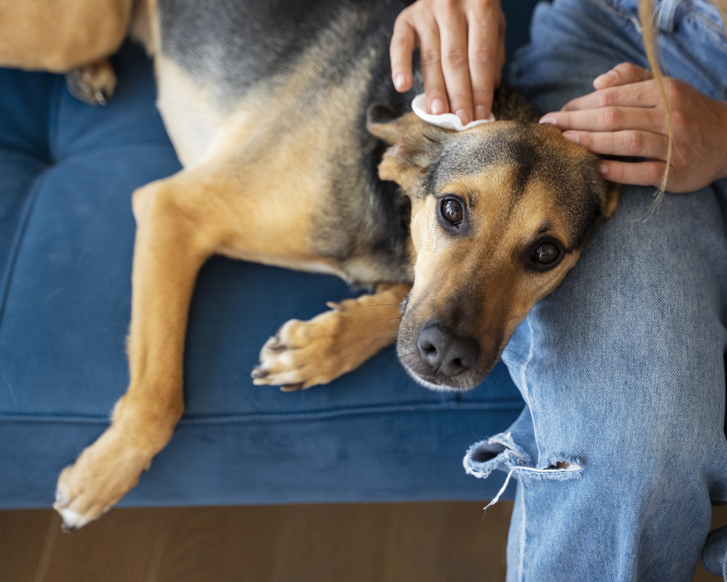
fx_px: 1700
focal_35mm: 79
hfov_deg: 24.1
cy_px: 265
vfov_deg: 19.4
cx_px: 461
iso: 640
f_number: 2.8
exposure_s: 1/250
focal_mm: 63
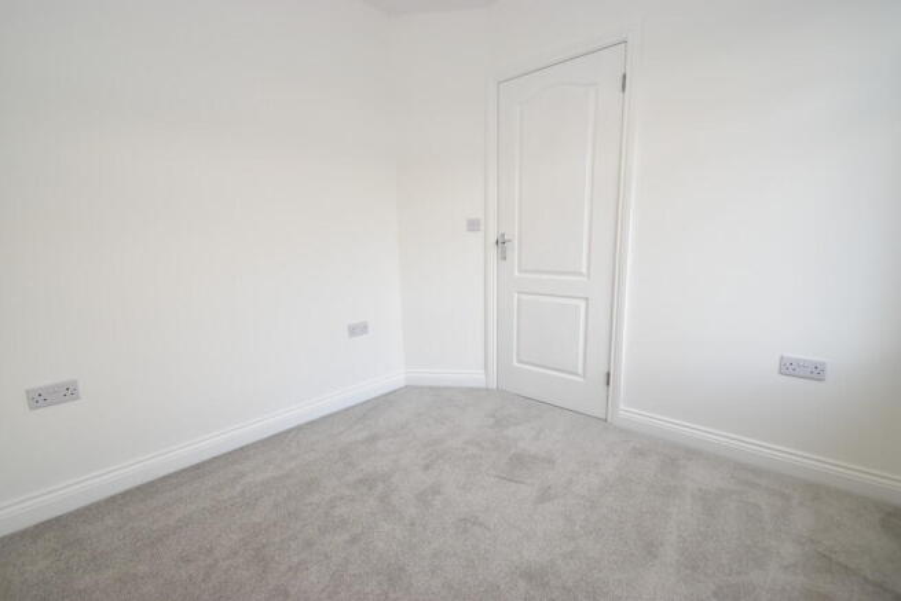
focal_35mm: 15
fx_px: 375
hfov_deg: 100.4
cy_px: 300
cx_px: 450
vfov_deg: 77.4
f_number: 8
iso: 1000
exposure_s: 1/60
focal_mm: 10
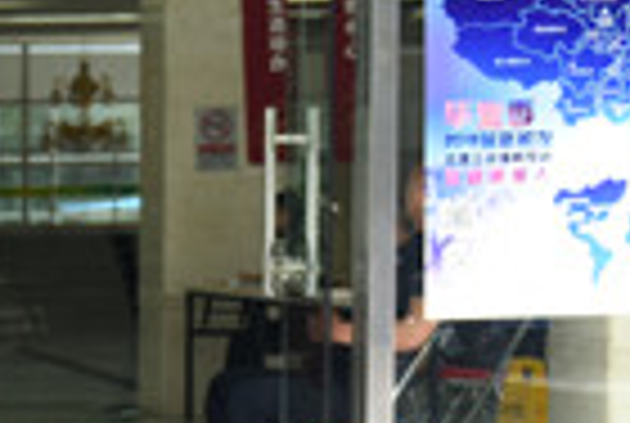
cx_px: -454
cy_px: 511
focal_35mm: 155
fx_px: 2718
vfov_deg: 8.8
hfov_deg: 12.3
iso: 280
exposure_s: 1/320
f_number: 2.8
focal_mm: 34
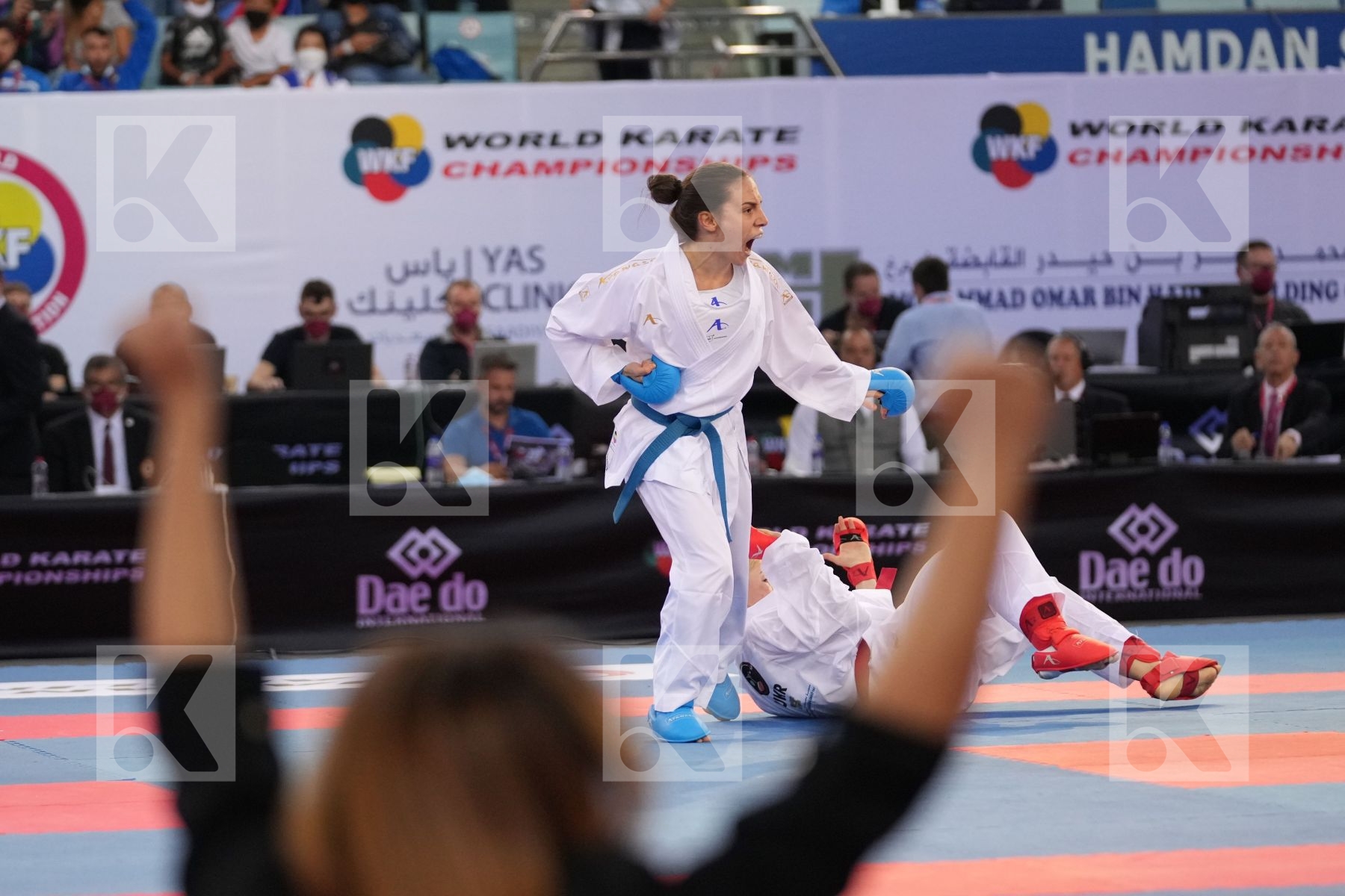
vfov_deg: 6.2
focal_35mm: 220
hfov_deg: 9.4
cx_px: 672
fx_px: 8219
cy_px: 448
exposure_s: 1/1000
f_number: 2.8
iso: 2500
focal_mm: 147
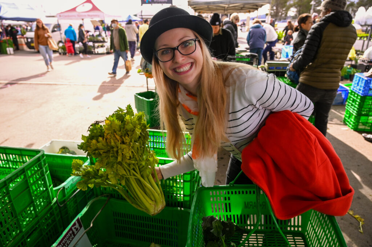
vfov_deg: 53.1
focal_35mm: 24
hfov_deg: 73.8
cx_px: 186
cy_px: 124
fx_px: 248
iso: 500
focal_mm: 24
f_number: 5
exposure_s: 1/640
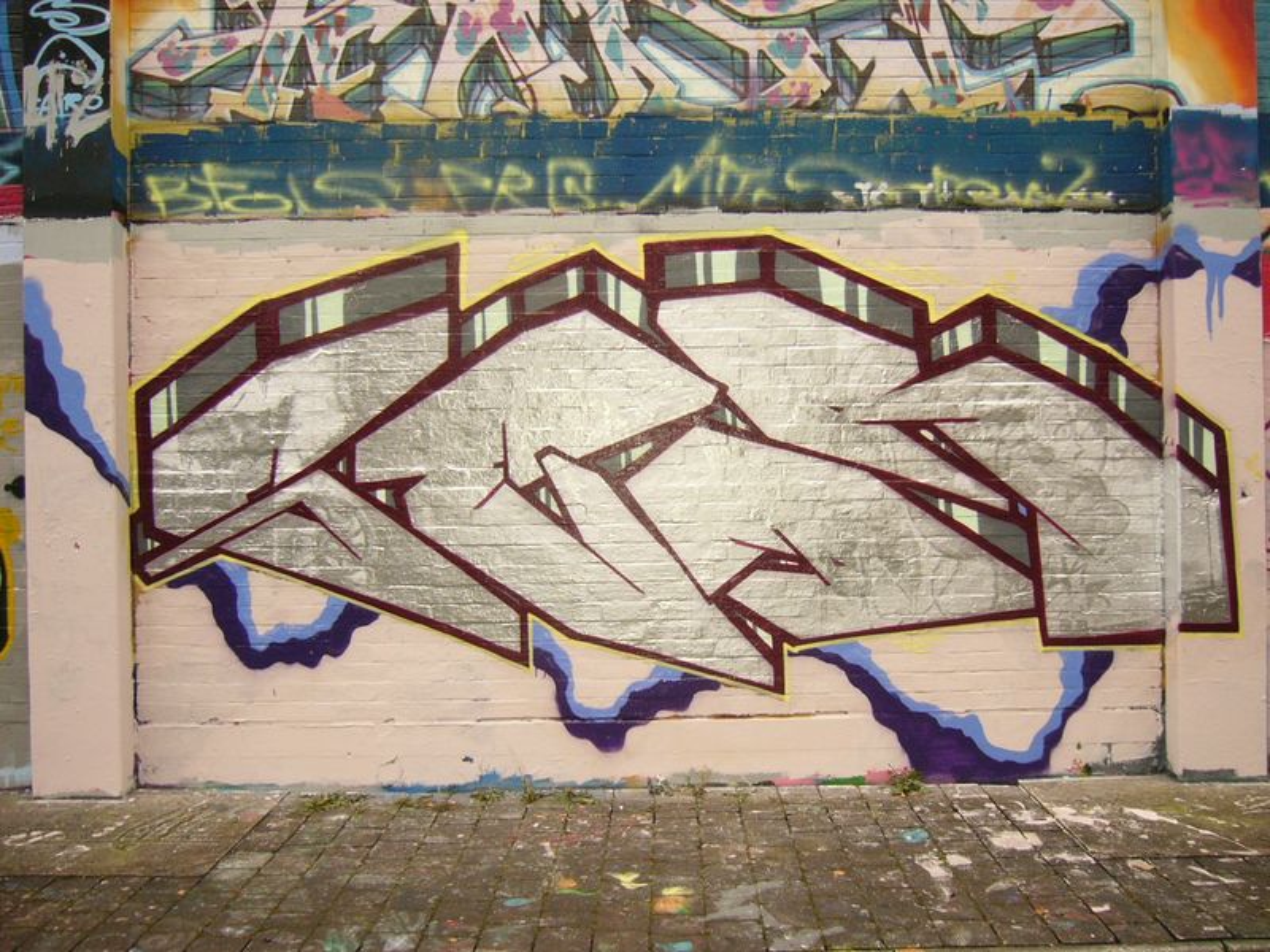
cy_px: 476
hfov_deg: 52.6
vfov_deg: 40.7
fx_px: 1284
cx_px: 635
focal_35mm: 35
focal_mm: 5.8
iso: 100
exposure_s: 1/200
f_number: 2.8
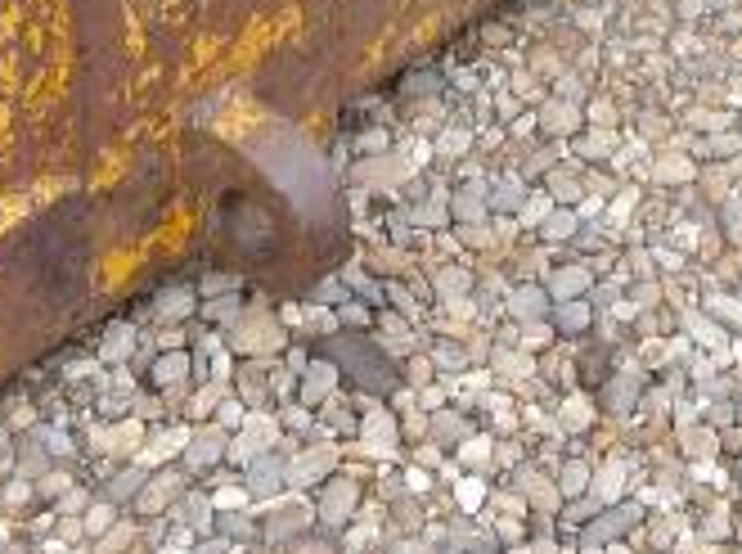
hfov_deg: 9.9
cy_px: -1040
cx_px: 796
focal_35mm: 199
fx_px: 4256
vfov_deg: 6.8
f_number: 4.5
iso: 160
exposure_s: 1/160
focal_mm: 16
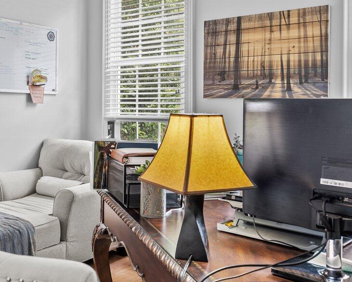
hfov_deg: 42.8
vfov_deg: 35.5
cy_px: 107
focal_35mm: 42
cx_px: 101
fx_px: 438
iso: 200
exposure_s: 1/6
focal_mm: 16
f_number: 4
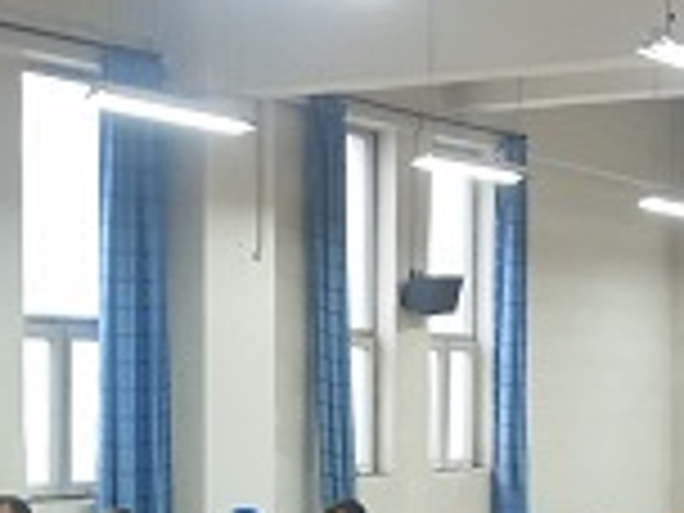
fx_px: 2490
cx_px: 153
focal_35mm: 126
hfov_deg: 15.6
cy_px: 495
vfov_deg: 11.7
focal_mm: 3.95
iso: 196
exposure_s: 1/50
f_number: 1.8
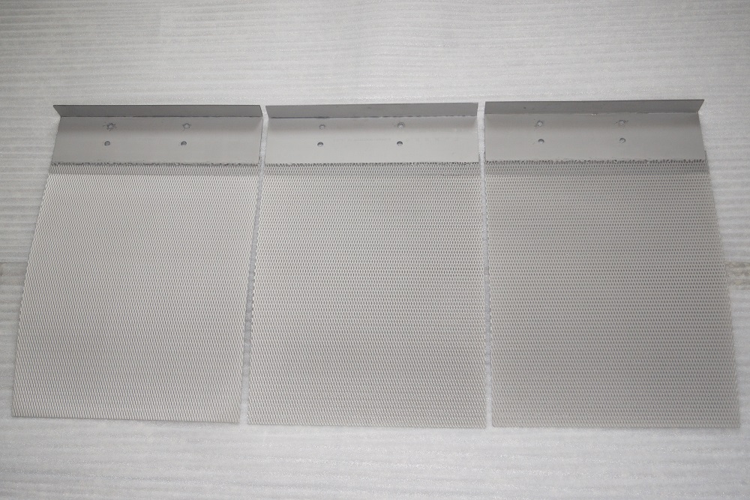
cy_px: 250
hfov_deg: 49.5
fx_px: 813
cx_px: 375
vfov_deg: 34.2
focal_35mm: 39
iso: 400
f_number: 4.5
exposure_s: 1/160
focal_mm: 26
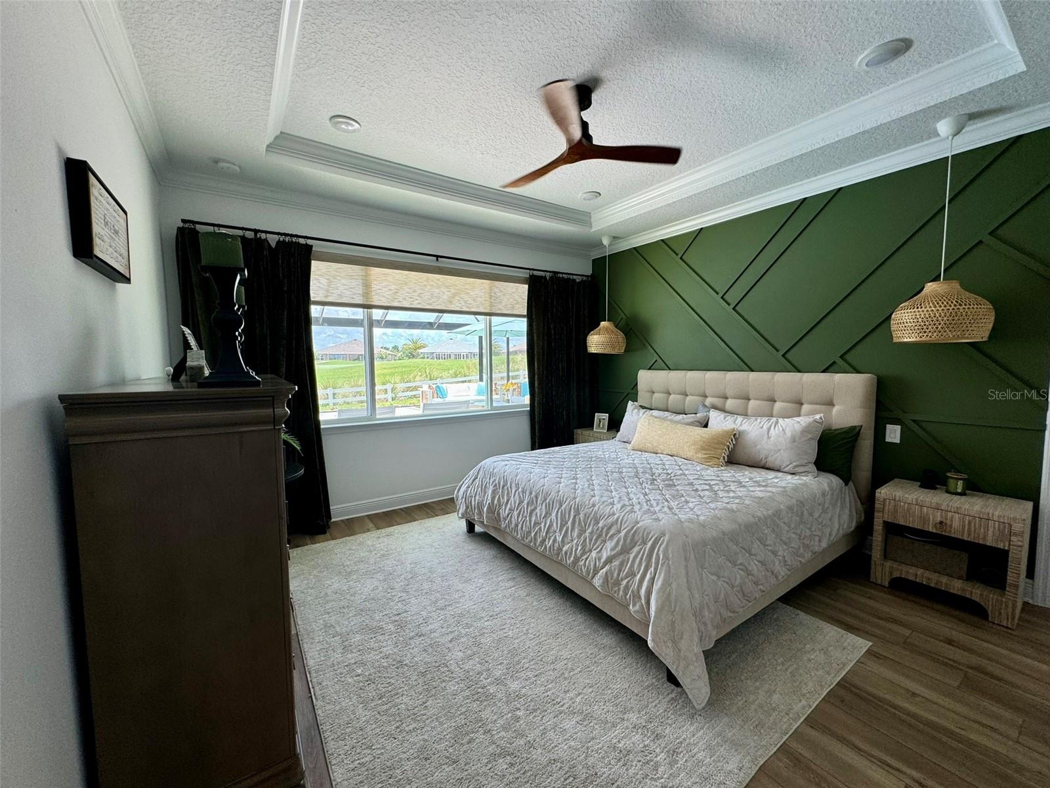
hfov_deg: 102.1
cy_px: 394
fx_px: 425
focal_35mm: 14
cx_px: 525
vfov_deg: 85.7
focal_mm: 2.22
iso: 64
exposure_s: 1/99
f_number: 2.2
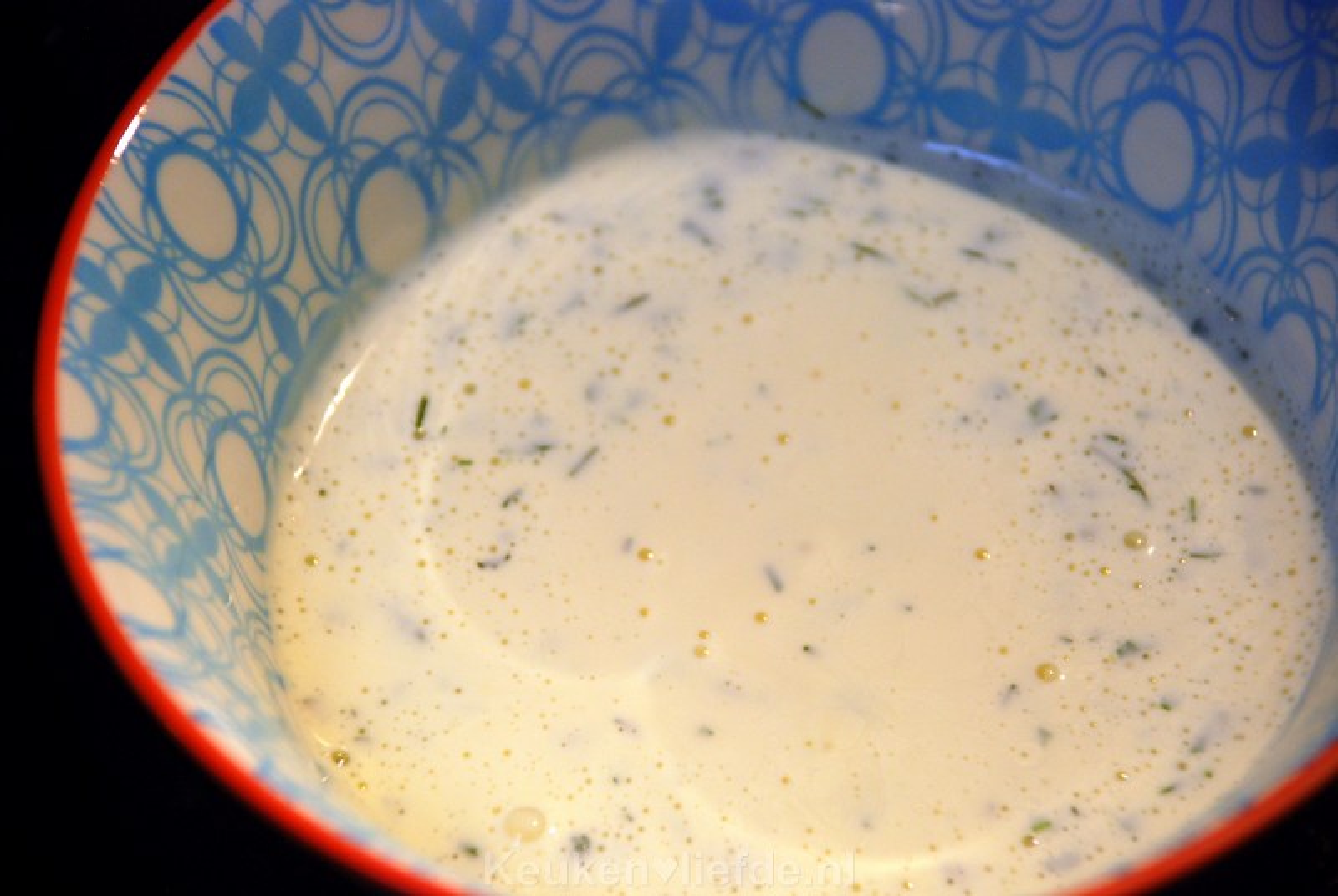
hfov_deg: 10.1
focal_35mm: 202
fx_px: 7537
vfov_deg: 6.8
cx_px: 669
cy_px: 448
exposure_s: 1/60
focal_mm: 135
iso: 400
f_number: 5.6
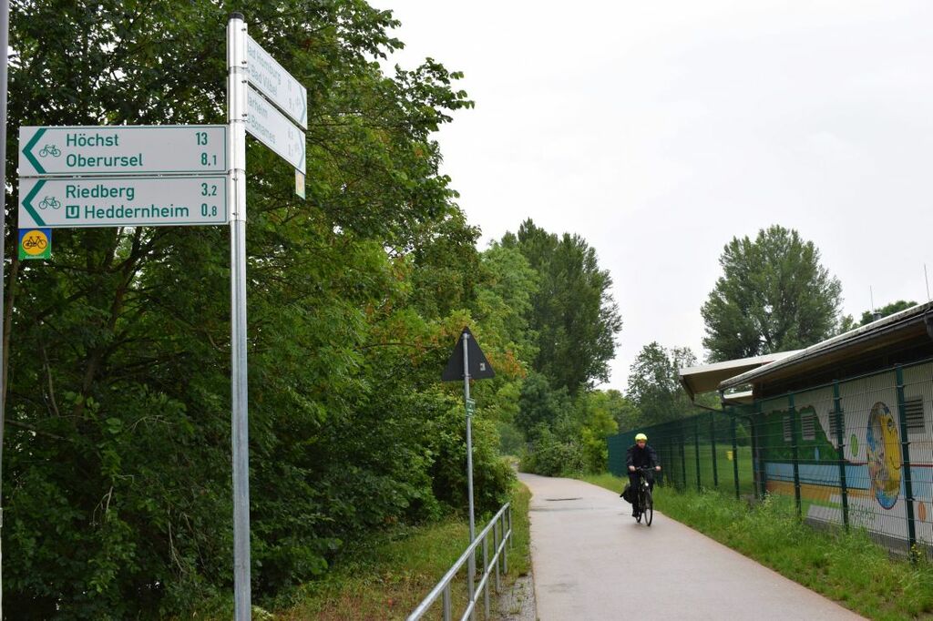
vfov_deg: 31.9
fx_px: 1088
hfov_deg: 46.4
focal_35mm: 42
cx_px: 466
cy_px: 310
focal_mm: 28
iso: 200
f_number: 8
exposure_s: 1/250
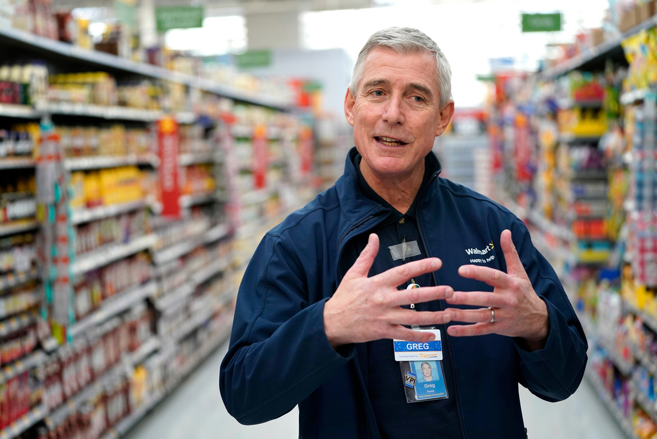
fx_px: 1278
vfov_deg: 19.5
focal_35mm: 70
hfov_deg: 28.8
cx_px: 328
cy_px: 220
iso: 2000
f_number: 2.8
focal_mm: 70
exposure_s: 1/500
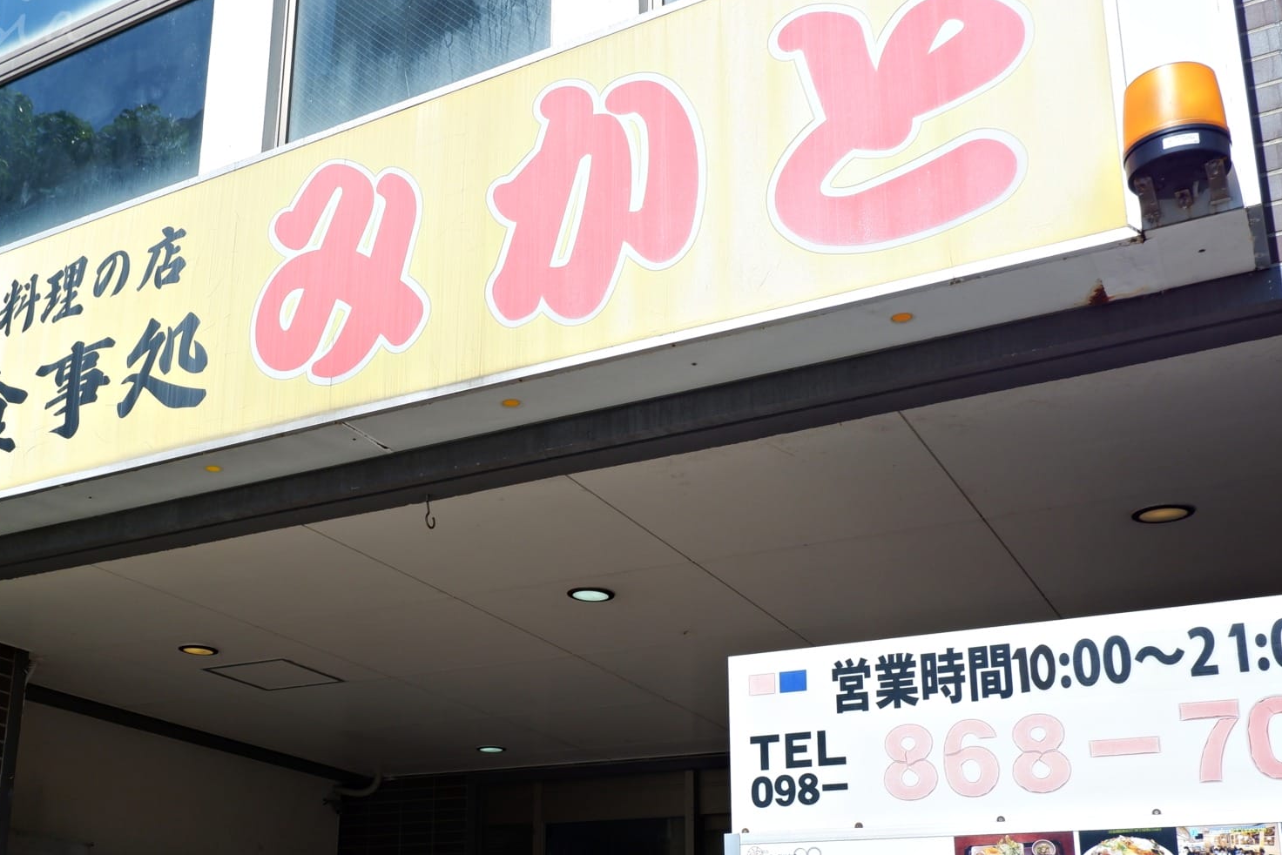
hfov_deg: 47.9
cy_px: 624
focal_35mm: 40
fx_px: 1425
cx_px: 461
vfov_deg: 32.9
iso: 200
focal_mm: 15
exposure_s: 1/350
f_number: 8
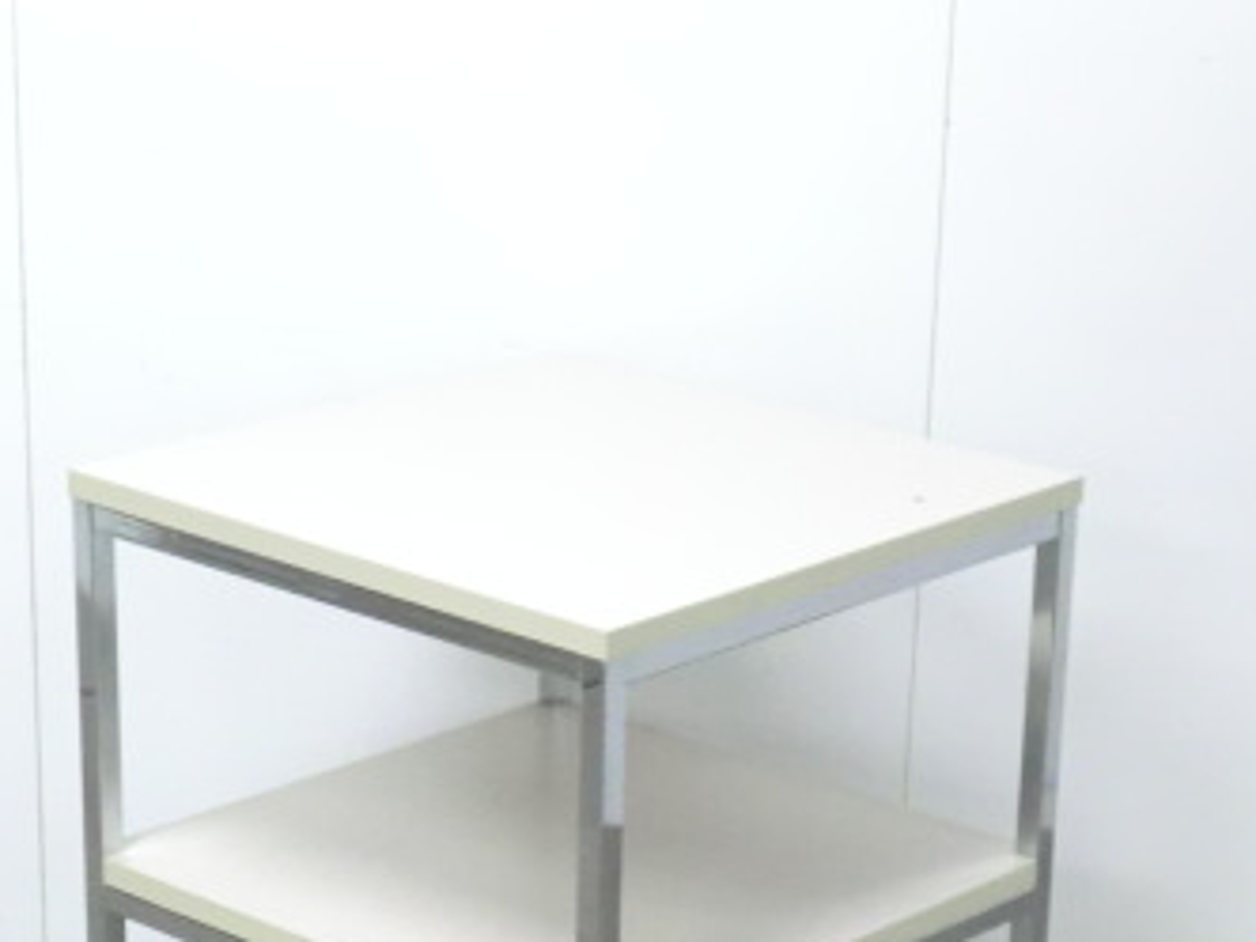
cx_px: 624
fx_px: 3774
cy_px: 874
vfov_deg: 14.1
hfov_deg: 18.9
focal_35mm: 104
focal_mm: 9.8
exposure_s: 1/25
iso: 800
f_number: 4.5
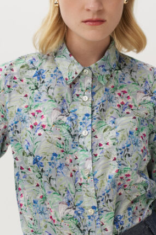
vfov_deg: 27.3
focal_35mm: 74
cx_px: 85
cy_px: 136
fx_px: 481
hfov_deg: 18.4
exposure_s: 1/160
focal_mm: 35
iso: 160
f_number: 6.3
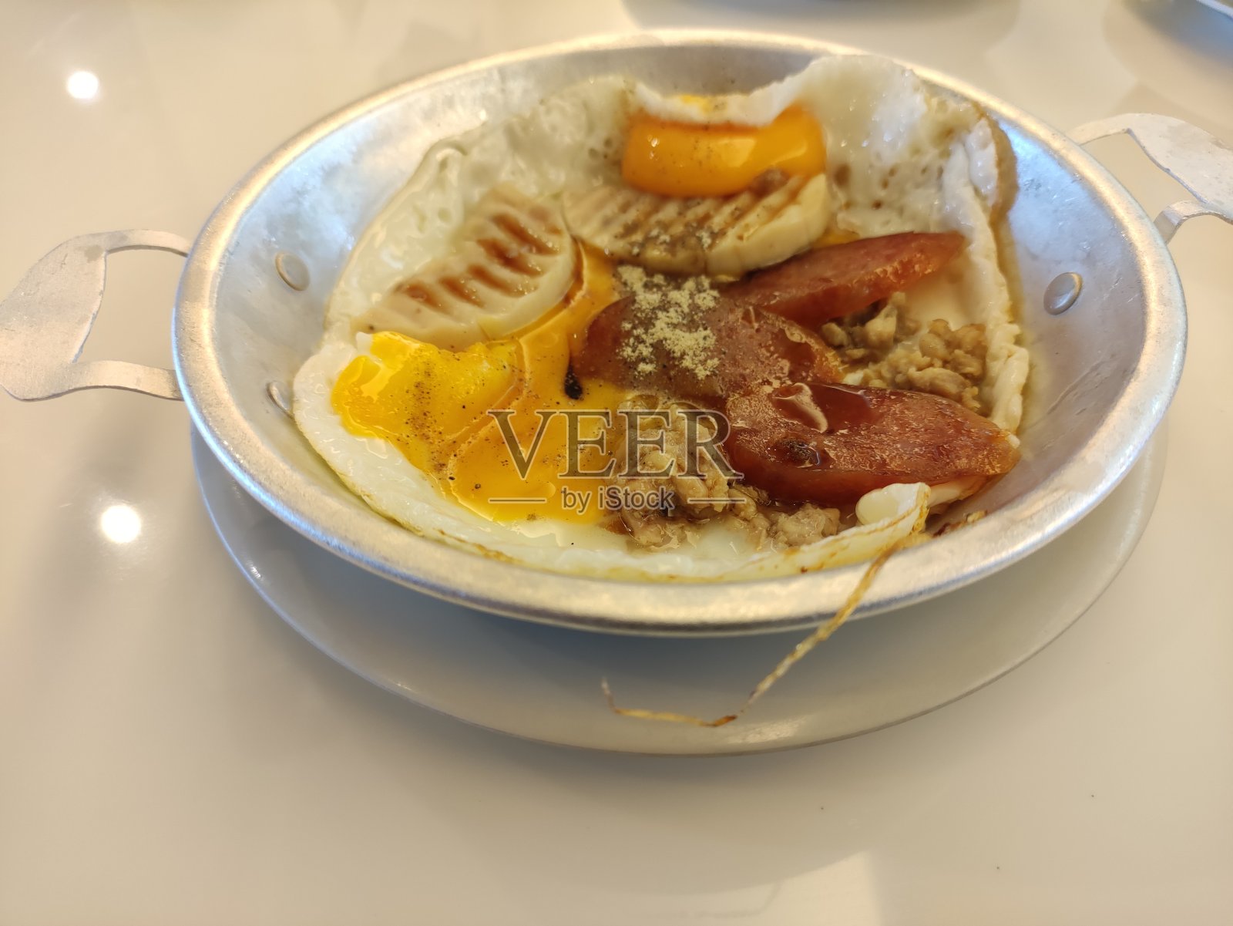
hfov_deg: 69.4
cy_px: 463
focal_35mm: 25
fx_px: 891
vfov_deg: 54.9
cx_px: 616
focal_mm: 5.43
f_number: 1.89
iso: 360
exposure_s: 1/50
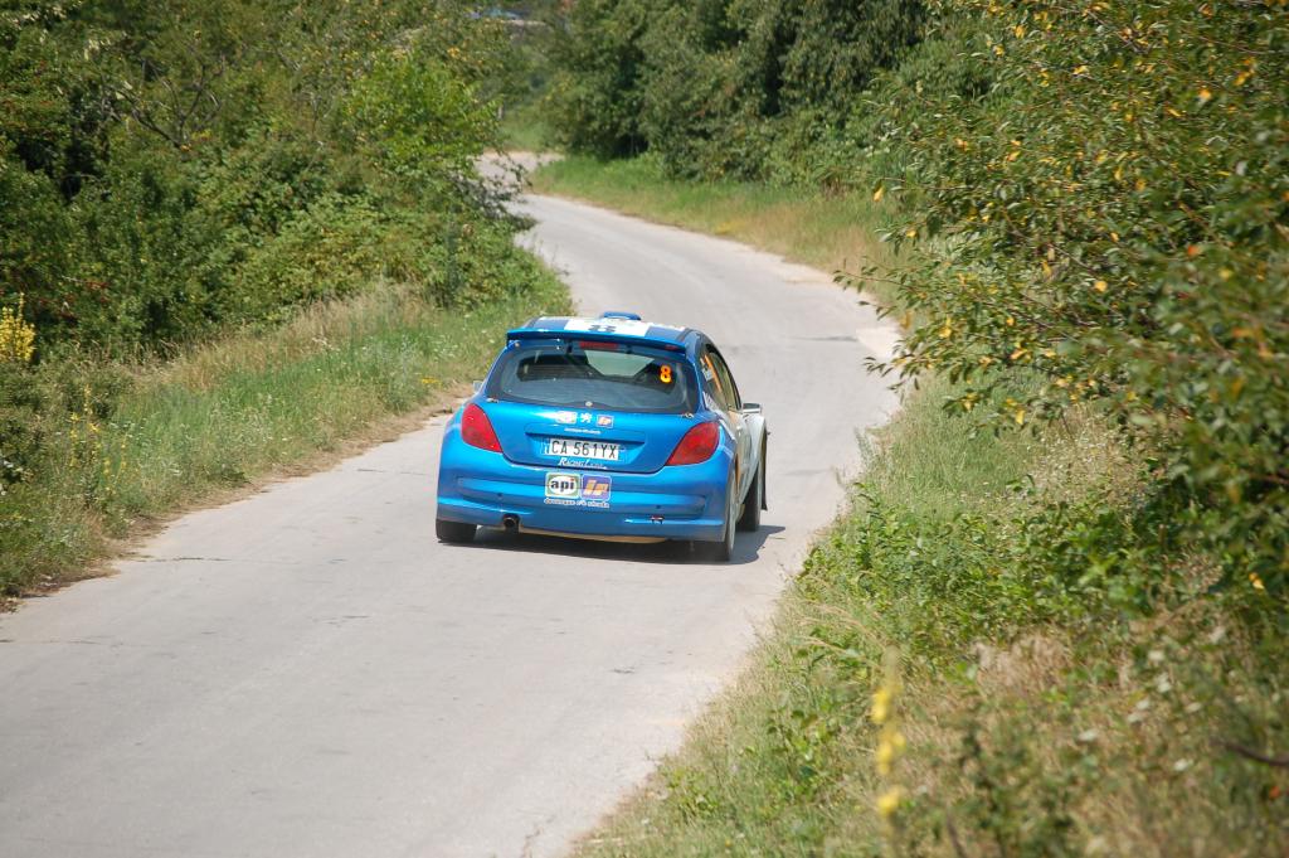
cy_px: 429
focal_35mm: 180
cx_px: 644
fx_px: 6440
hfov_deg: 11.4
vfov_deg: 7.6
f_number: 4.8
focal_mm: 120
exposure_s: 1/1000
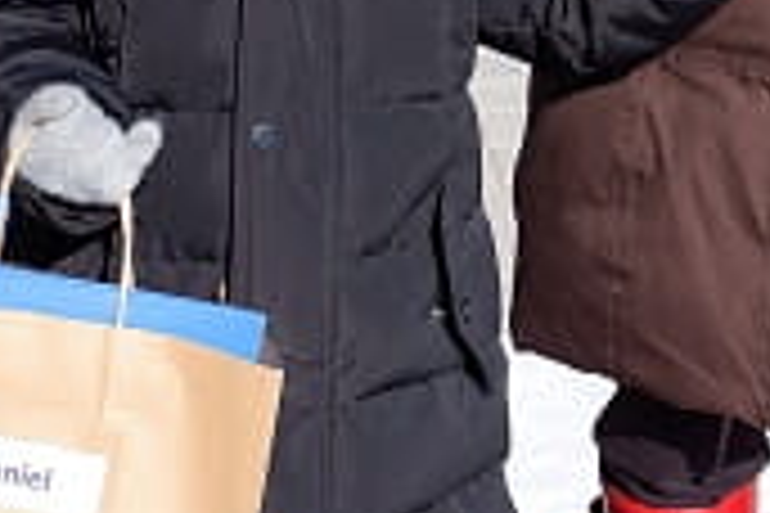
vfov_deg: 11.0
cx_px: 671
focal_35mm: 119
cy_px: -279
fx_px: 2545
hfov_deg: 17.0
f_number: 4
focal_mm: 19.2
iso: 200
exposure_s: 1/1400
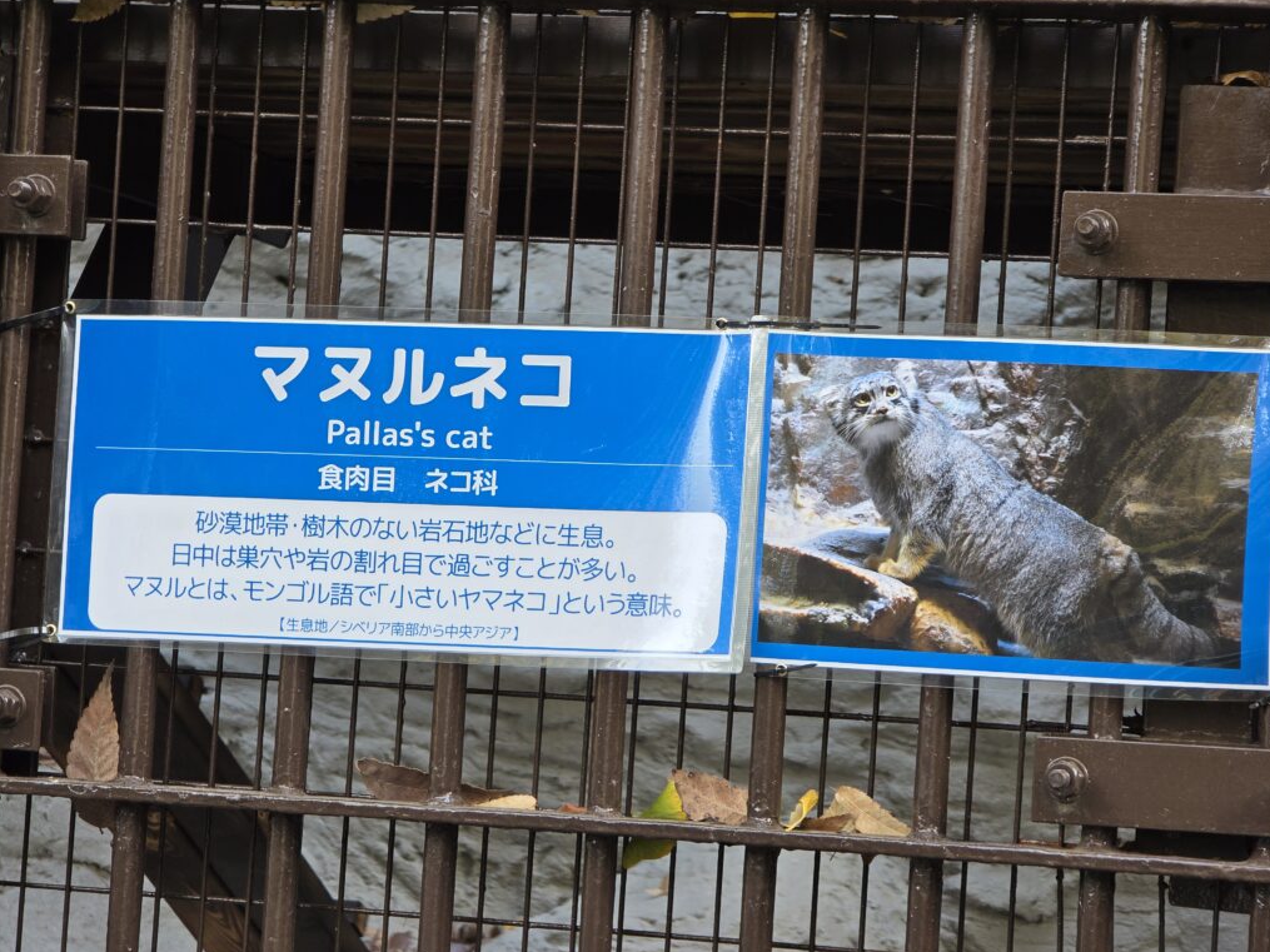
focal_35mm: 116
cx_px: 638
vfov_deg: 12.8
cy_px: 477
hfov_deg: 17.0
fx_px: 4255
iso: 200
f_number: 3.4
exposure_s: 1/120
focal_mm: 18.6
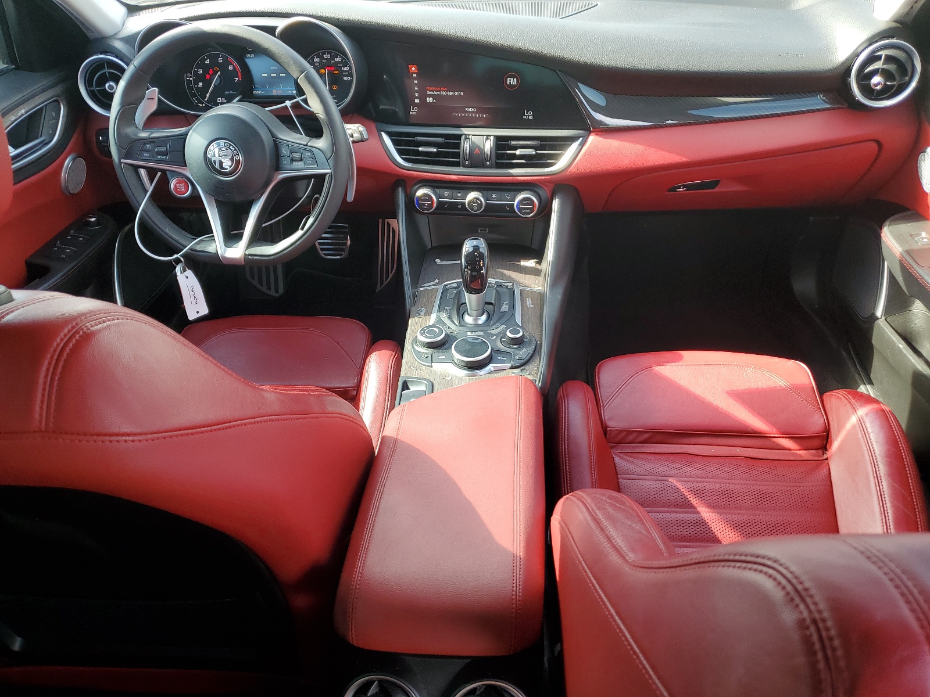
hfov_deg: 67.3
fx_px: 699
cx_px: 465
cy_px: 348
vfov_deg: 53.1
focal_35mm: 26
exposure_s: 1/120
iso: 50
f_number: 1.5
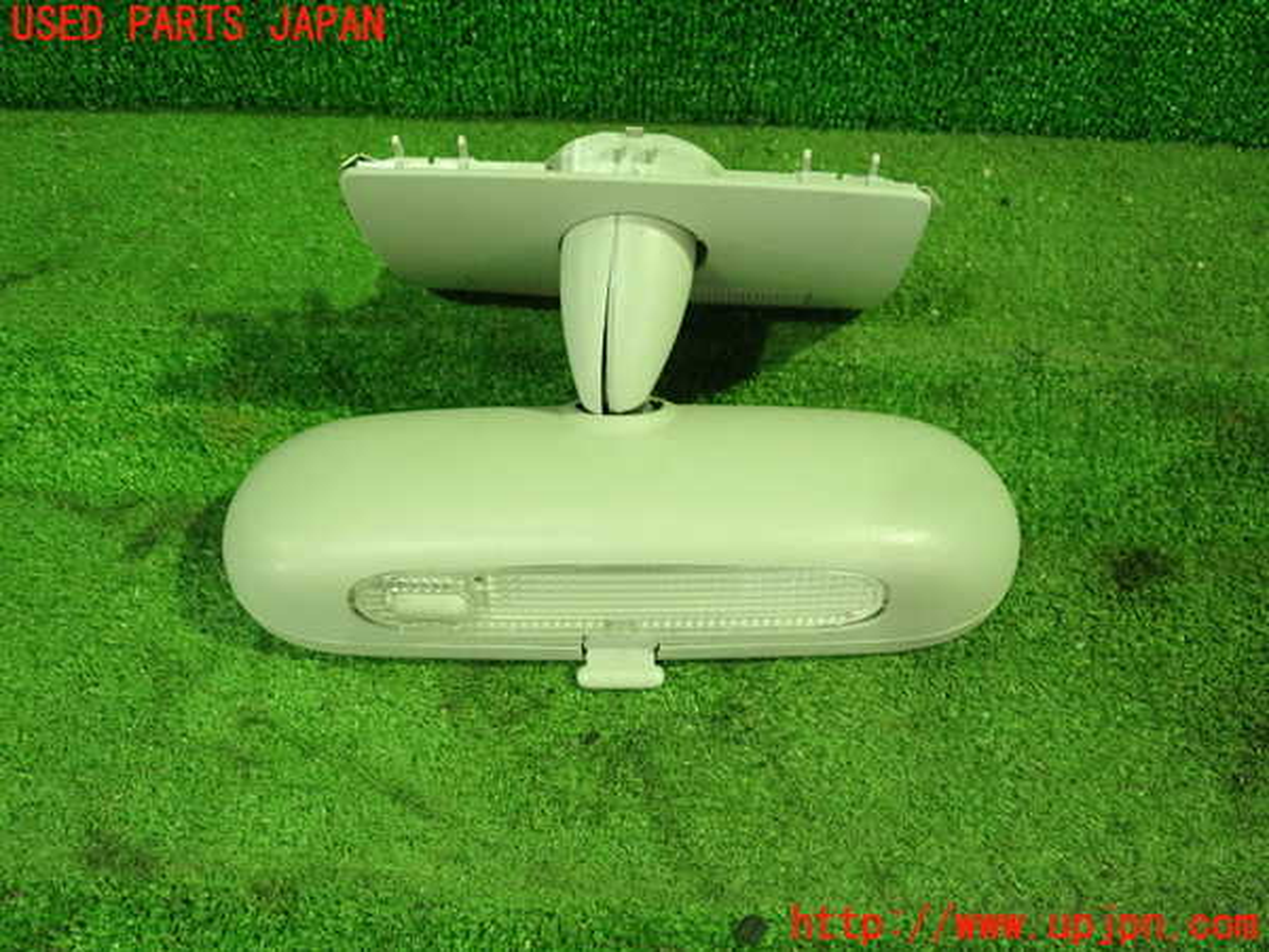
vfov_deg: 44.2
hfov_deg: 56.8
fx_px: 1173
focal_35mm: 32
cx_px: 634
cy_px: 476
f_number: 2.4
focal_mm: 5.87
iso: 800
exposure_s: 1/50
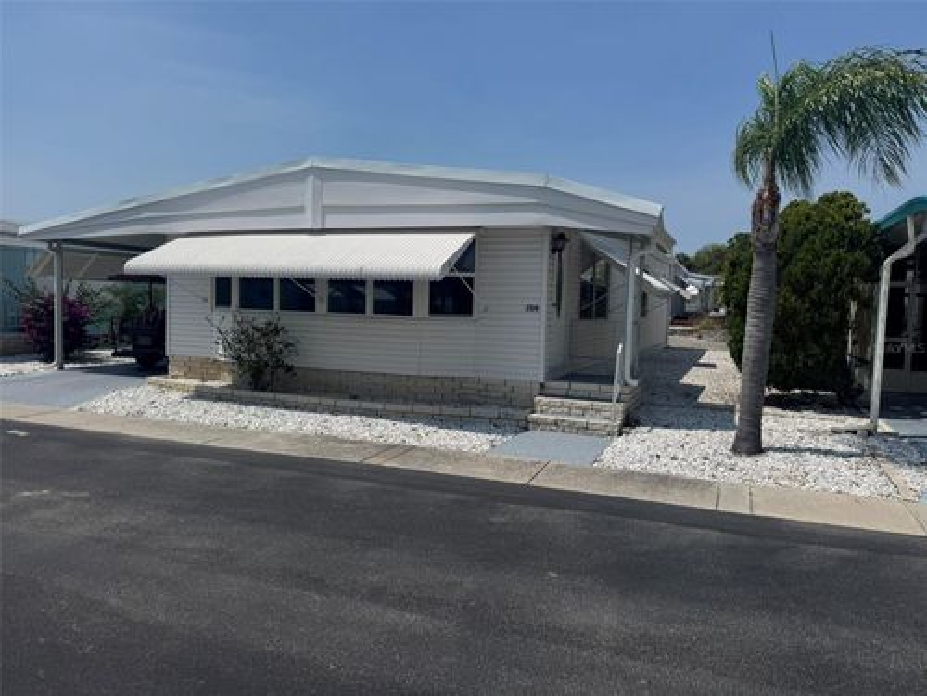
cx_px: 464
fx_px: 643
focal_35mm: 24
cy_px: 348
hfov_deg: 71.6
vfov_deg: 56.8
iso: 80
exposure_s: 1/9009
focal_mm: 6.76
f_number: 1.78
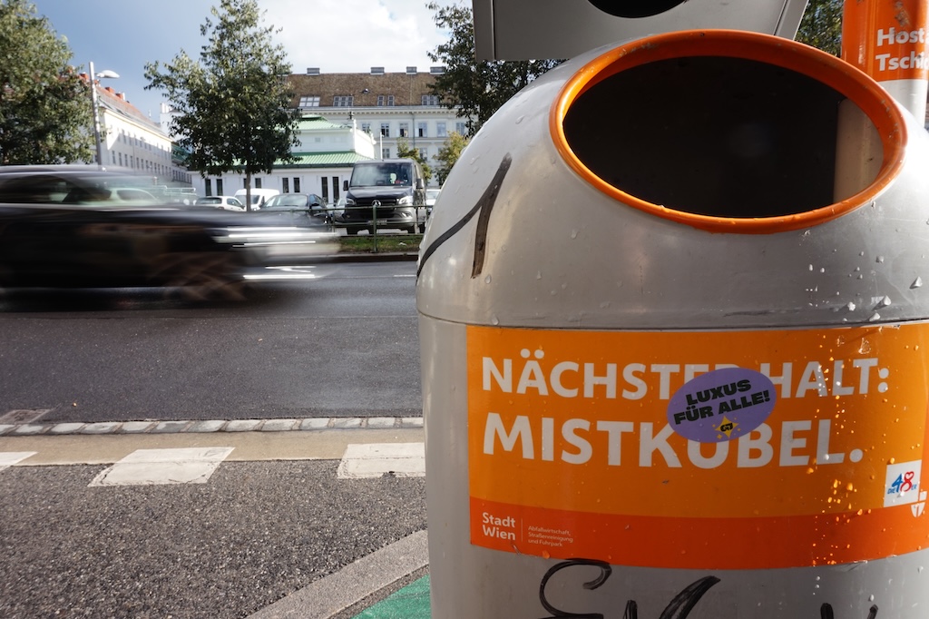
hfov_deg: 73.8
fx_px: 619
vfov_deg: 53.1
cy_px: 310
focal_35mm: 24
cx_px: 464
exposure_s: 1/13
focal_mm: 16
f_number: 20
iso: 100
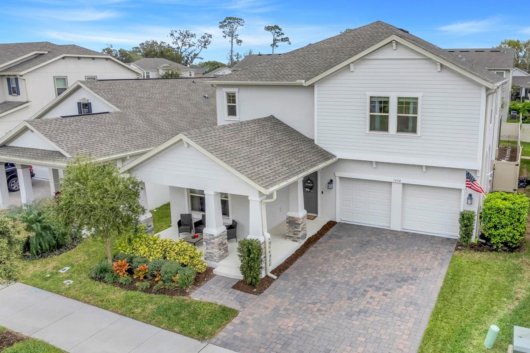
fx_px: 412
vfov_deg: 46.3
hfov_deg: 64.7
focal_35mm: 28
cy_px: 162
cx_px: 326
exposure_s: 1/320
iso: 110
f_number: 2.8
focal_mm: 8.38
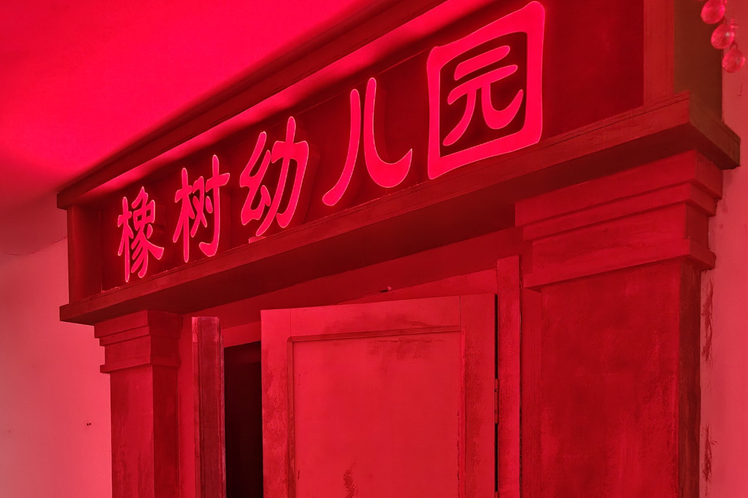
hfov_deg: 53.1
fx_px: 748
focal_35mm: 36
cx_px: 392
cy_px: 506
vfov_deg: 33.5
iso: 1250
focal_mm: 6.06
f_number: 1.6
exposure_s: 1/100
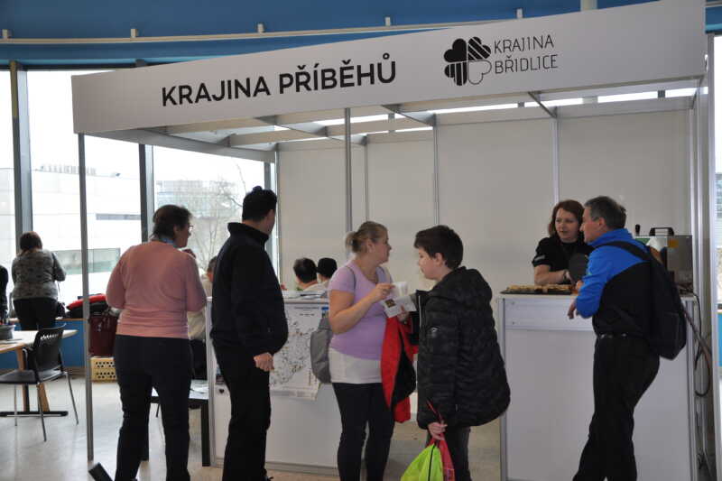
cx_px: 361
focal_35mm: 38
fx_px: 752
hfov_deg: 51.3
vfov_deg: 35.5
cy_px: 240
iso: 400
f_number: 4
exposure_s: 1/160
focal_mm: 25
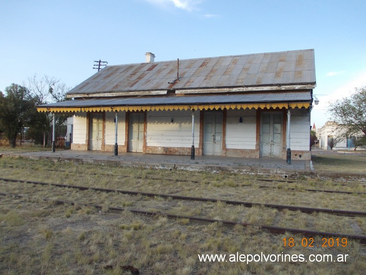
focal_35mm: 28
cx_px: 183
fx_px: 296
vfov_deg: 49.7
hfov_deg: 63.5
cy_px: 138
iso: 80
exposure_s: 1/250
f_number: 2.7
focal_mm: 4
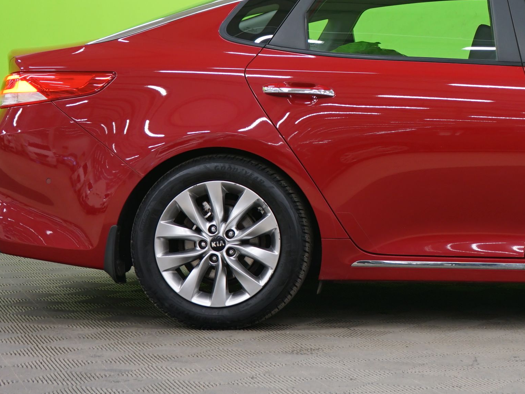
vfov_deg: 13.8
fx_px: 1608
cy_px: 26
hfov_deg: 17.9
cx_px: 573
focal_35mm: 106
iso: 400
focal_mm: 43
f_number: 4.5
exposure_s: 1/6
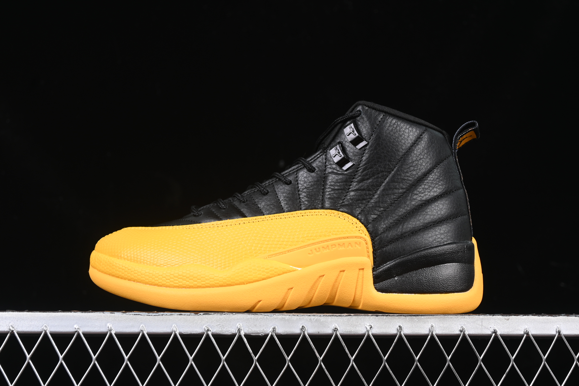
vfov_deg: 18.2
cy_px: 193
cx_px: 290
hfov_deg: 27.0
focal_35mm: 75
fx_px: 1206
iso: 160
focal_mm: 50
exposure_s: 1/60
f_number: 6.3
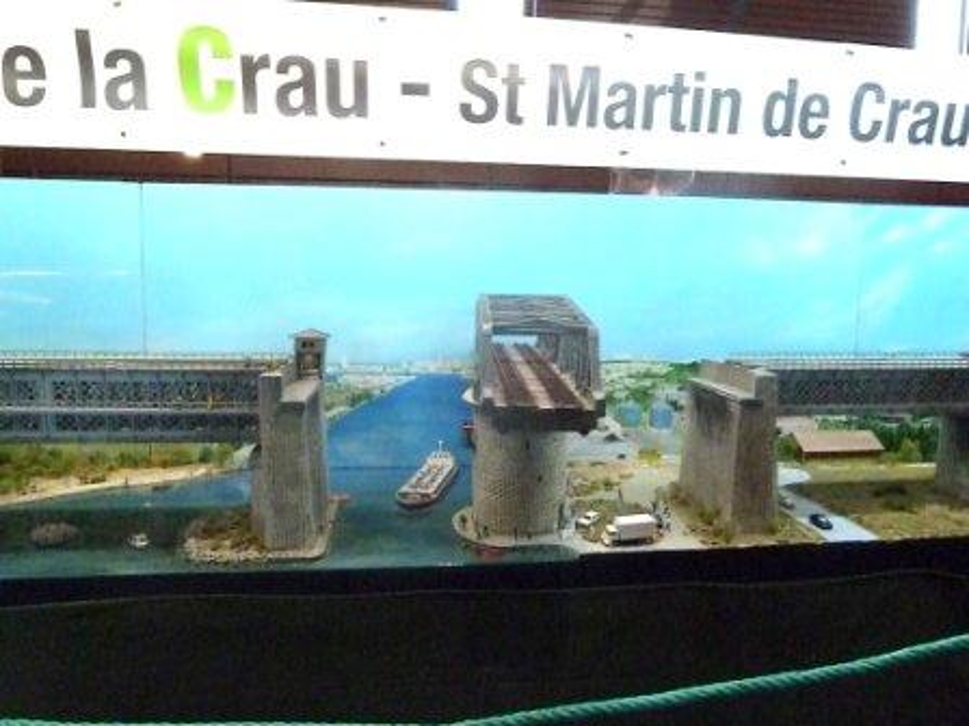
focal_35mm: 25
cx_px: 484
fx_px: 700
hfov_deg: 69.4
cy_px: 363
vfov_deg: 54.9
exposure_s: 1/200
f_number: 4
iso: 2500
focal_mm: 4.1
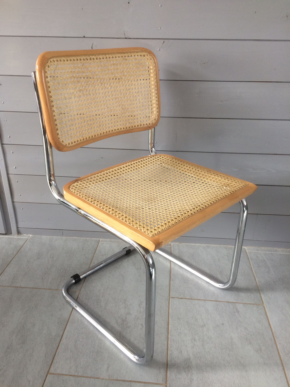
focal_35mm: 29
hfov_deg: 48.2
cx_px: 145
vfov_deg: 61.7
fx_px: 324
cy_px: 194
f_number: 2.2
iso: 50
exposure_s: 1/33
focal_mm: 4.15
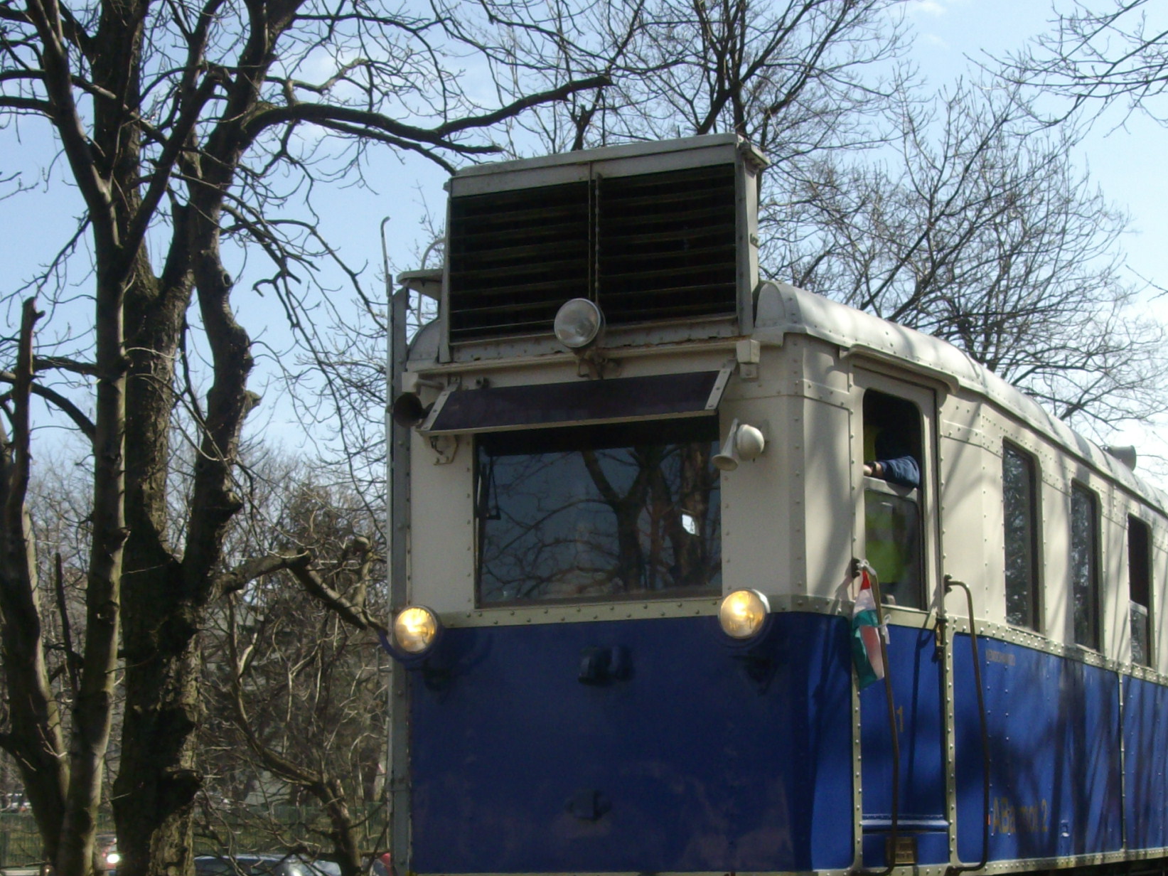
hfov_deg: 27.3
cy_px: 590
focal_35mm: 71
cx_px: 717
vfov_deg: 20.6
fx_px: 2395
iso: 80
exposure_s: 1/320
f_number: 5.4
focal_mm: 7.4
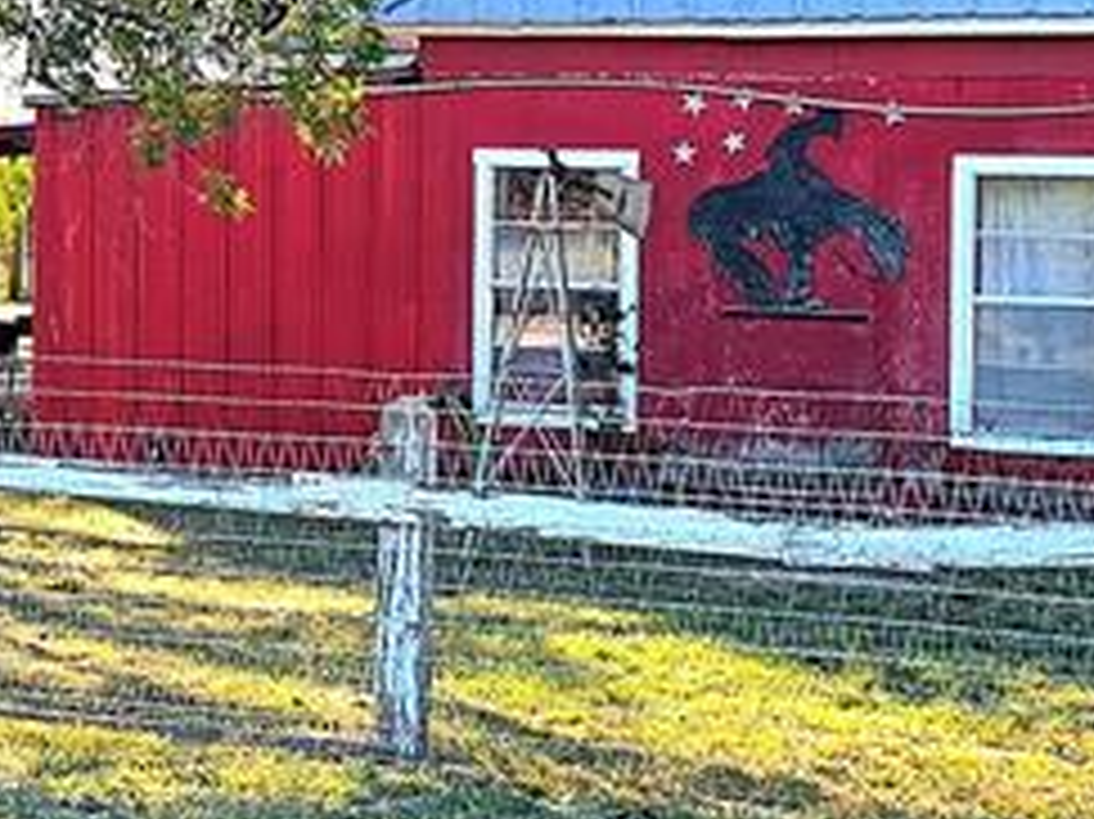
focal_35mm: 97
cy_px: 108
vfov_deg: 15.1
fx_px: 3064
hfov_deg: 18.8
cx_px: -320
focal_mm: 6.3
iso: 10
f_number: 1.7
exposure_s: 1/625
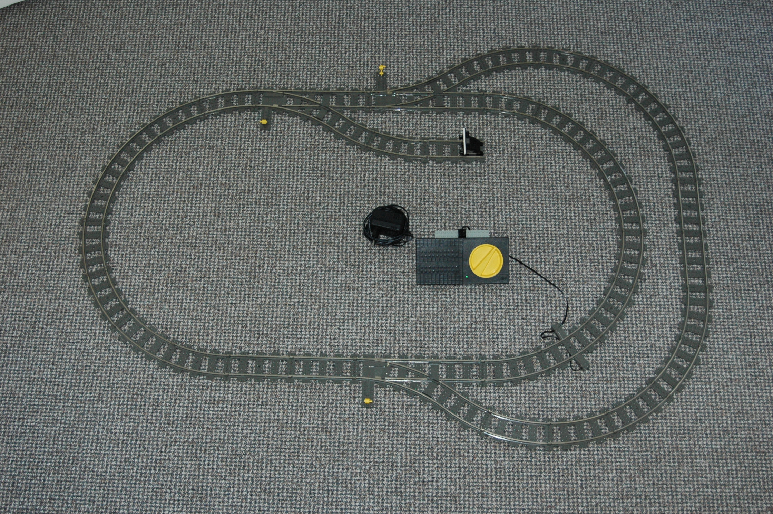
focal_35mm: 51
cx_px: 386
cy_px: 257
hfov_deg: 38.9
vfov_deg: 26.4
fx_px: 1094
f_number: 4
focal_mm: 34
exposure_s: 1/60
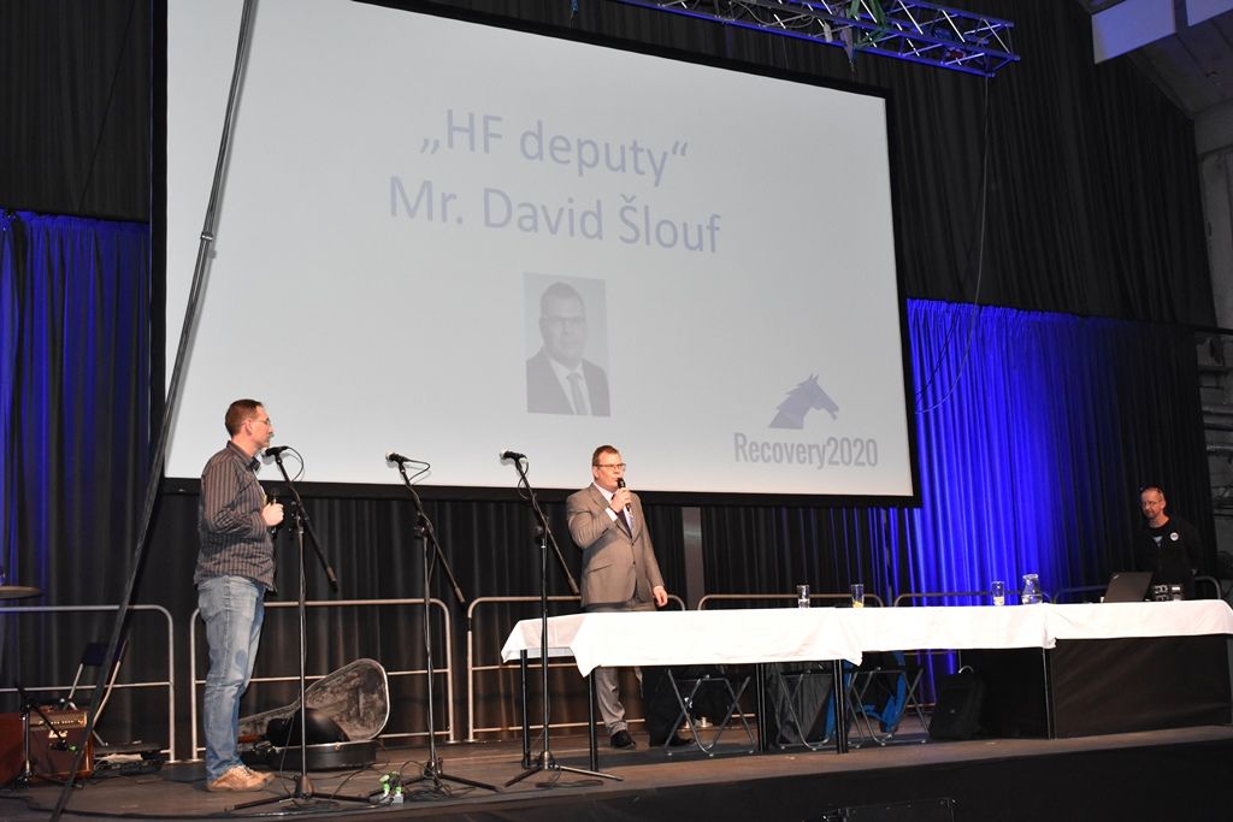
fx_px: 1593
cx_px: 616
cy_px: 411
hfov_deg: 42.3
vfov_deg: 29.0
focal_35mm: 46
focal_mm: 31
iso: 2200
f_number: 5.6
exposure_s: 1/60
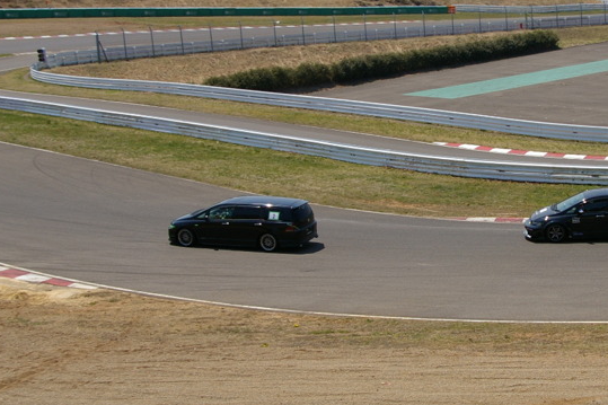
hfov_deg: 25.9
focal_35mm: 77
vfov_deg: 17.7
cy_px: 175
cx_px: 475
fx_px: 1299
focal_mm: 27
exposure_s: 1/500
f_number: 8
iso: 200
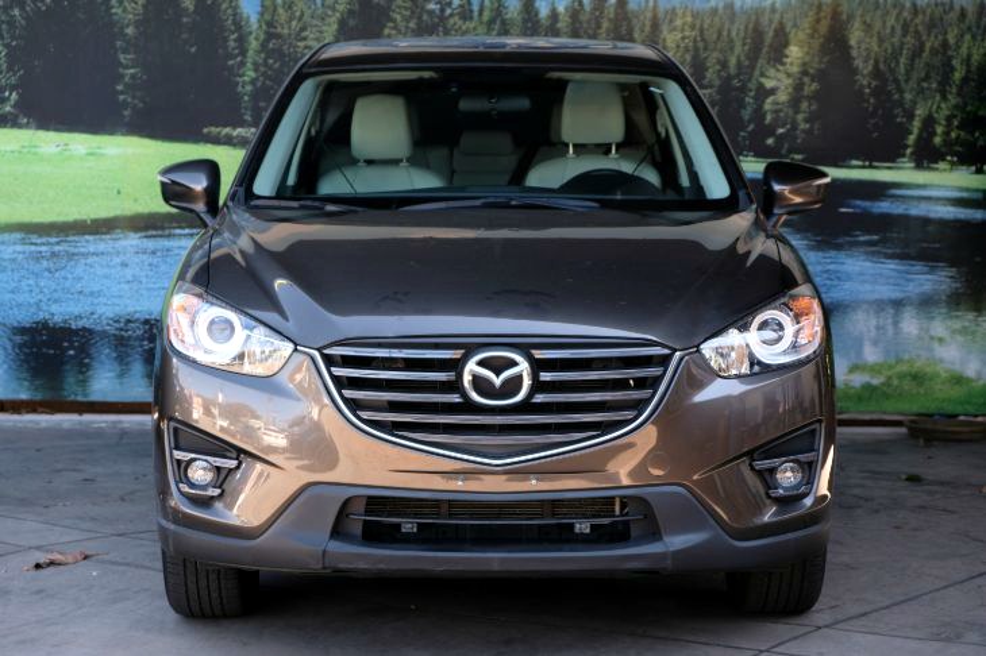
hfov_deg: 24.5
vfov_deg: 16.4
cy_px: 328
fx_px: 2272
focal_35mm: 83
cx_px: 493
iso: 500
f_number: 4
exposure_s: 1/250
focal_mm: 55
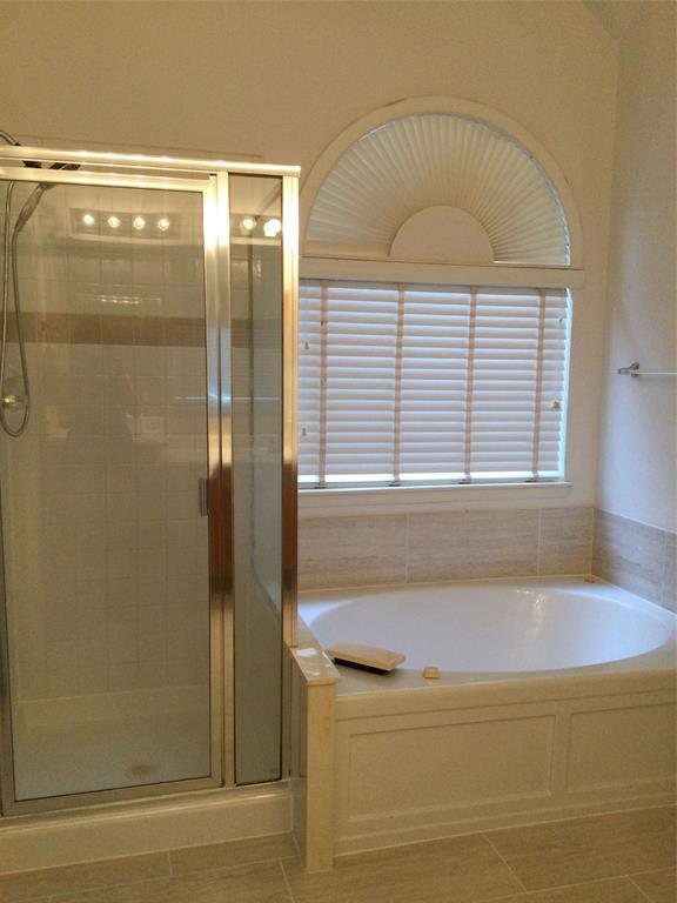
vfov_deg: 58.4
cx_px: 338
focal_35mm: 31
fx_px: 808
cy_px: 452
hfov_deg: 45.4
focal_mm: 3.3
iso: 80
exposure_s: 1/30
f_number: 2.4
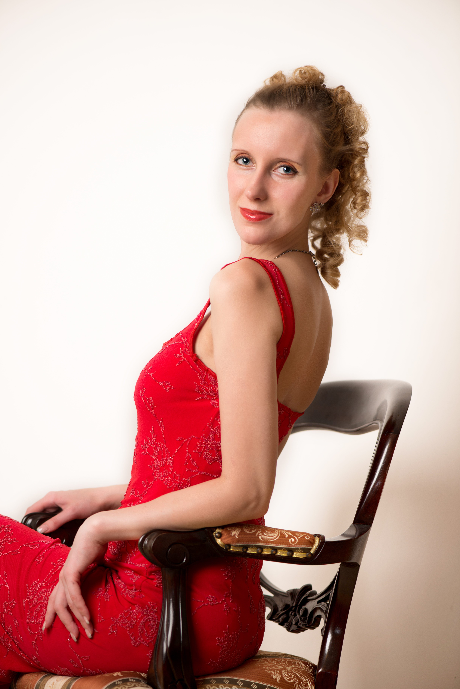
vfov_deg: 19.5
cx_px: 230
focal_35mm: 105
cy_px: 344
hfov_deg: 13.1
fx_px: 2011
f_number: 4.5
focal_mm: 105
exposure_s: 1/100
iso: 100
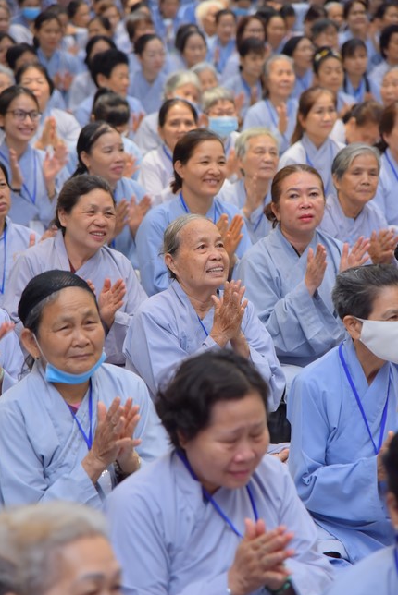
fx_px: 2004
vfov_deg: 16.9
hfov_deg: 11.3
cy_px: 298
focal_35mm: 121
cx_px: 199
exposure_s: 1/100
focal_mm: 120
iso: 1250
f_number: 5
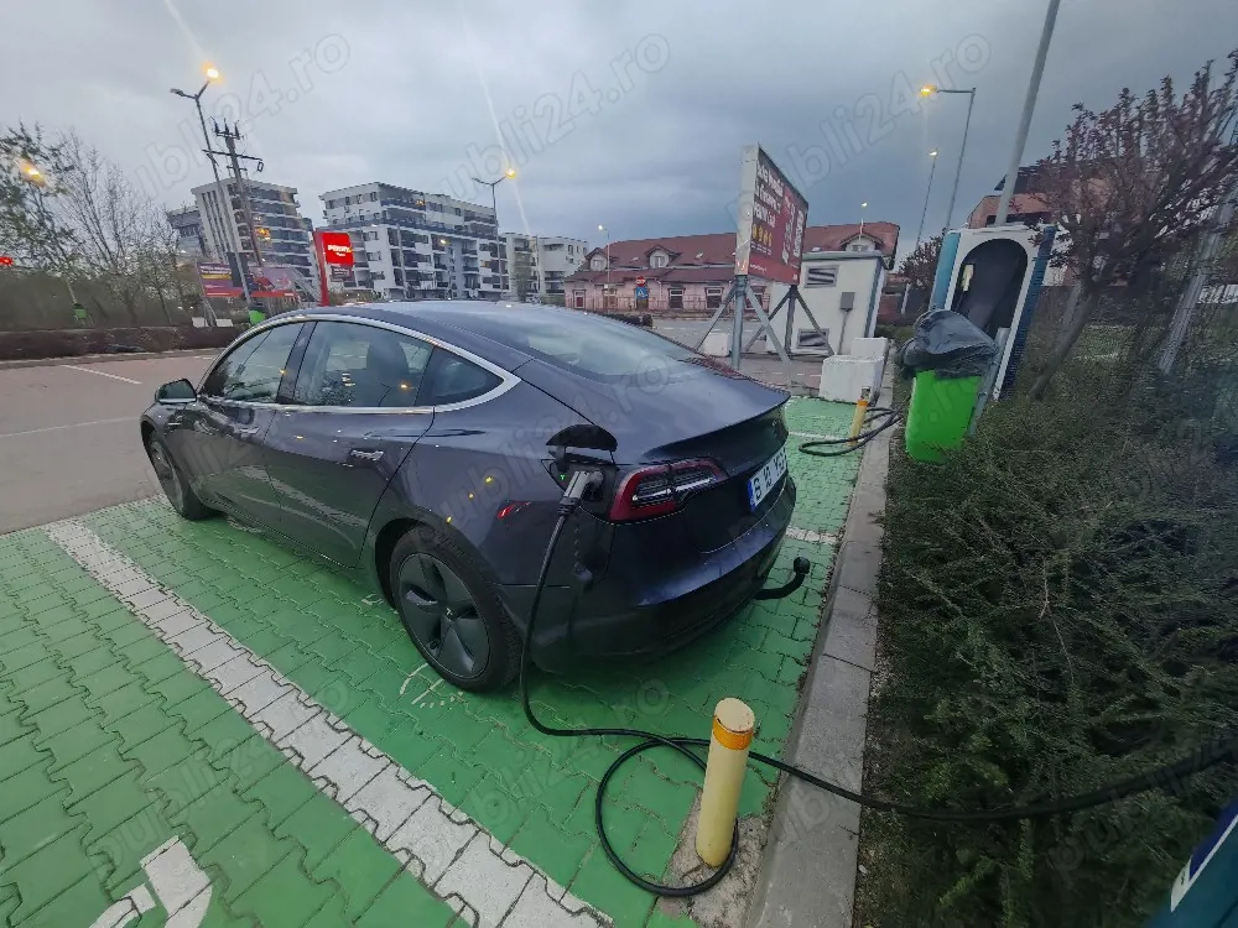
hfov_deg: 106.2
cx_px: 619
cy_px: 464
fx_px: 465
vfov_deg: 89.9
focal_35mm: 13
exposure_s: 1/33
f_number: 2
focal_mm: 1.82
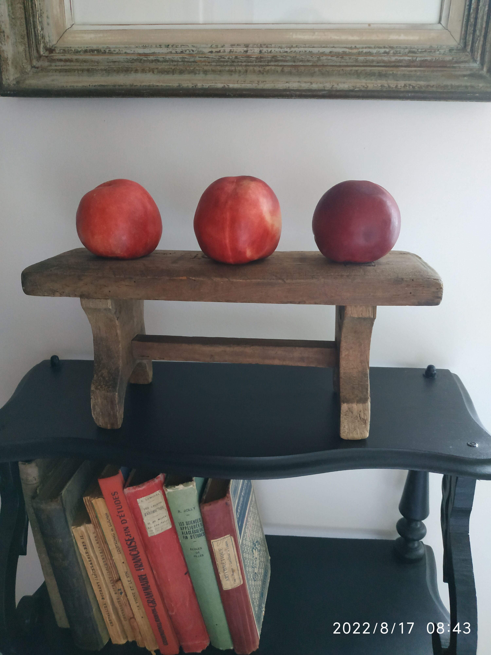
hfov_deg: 56.8
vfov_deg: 71.6
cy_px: 328
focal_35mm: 24
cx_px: 246
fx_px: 454
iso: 800
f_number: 1.9
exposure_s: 1/20
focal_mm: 3.94
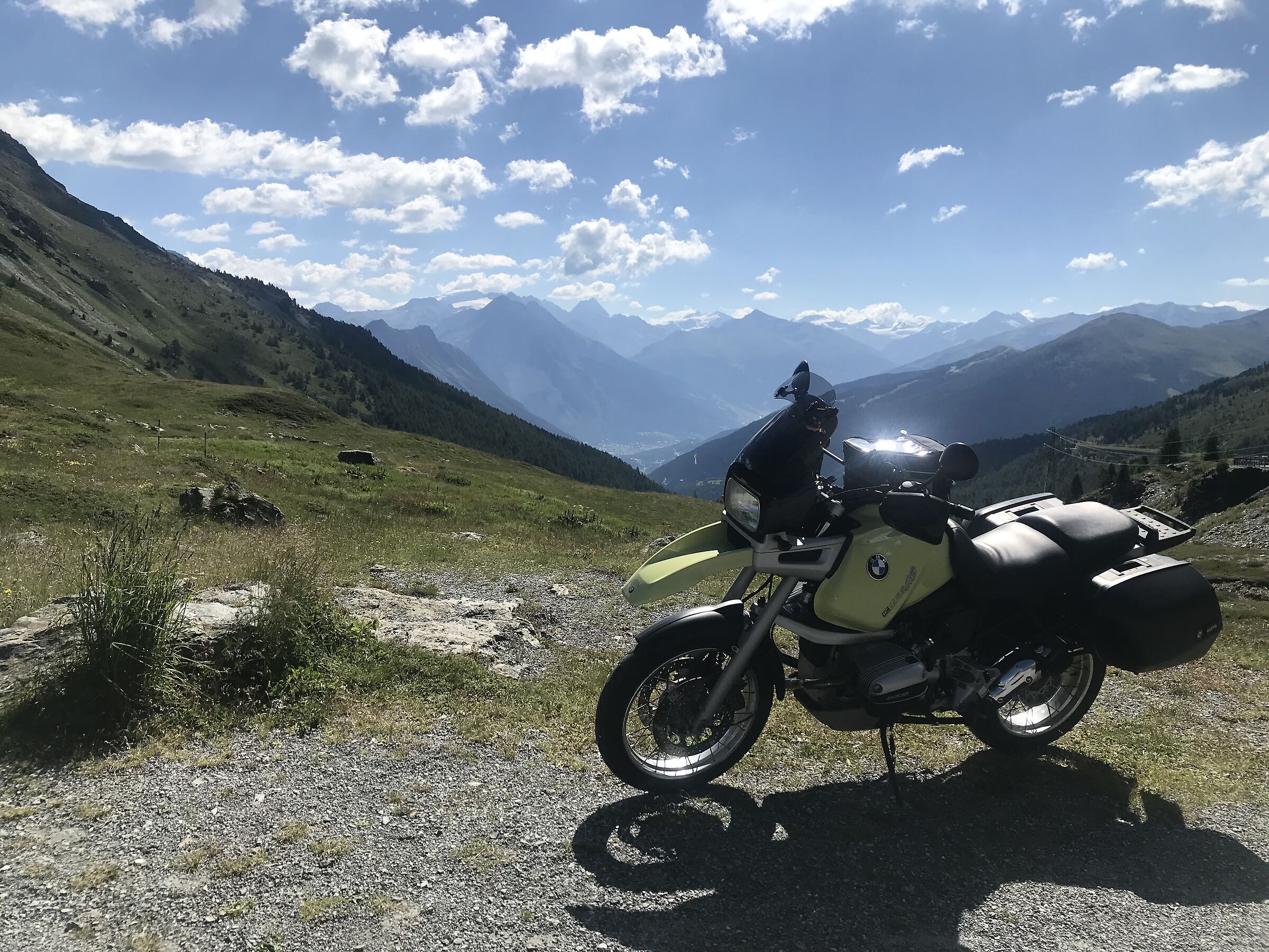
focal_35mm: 28
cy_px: 476
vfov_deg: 49.7
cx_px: 634
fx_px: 1026
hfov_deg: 63.4
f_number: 1.8
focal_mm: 3.99
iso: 20
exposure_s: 1/4367
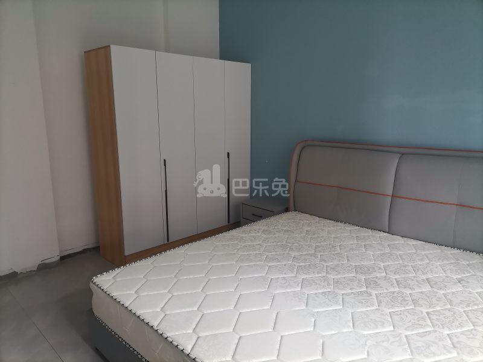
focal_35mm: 26
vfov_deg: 53.1
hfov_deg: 67.3
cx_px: 242
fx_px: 363
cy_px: 181
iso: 200
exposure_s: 1/120
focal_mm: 5.4
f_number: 1.8
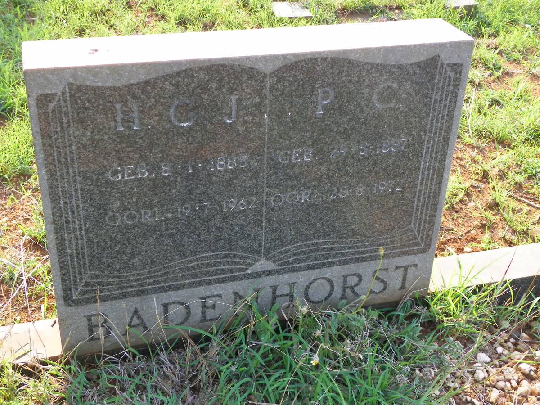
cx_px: 270
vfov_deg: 30.3
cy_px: 202
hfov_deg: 39.7
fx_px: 749
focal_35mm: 48
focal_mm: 8.5
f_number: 3.2
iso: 64
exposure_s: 1/80
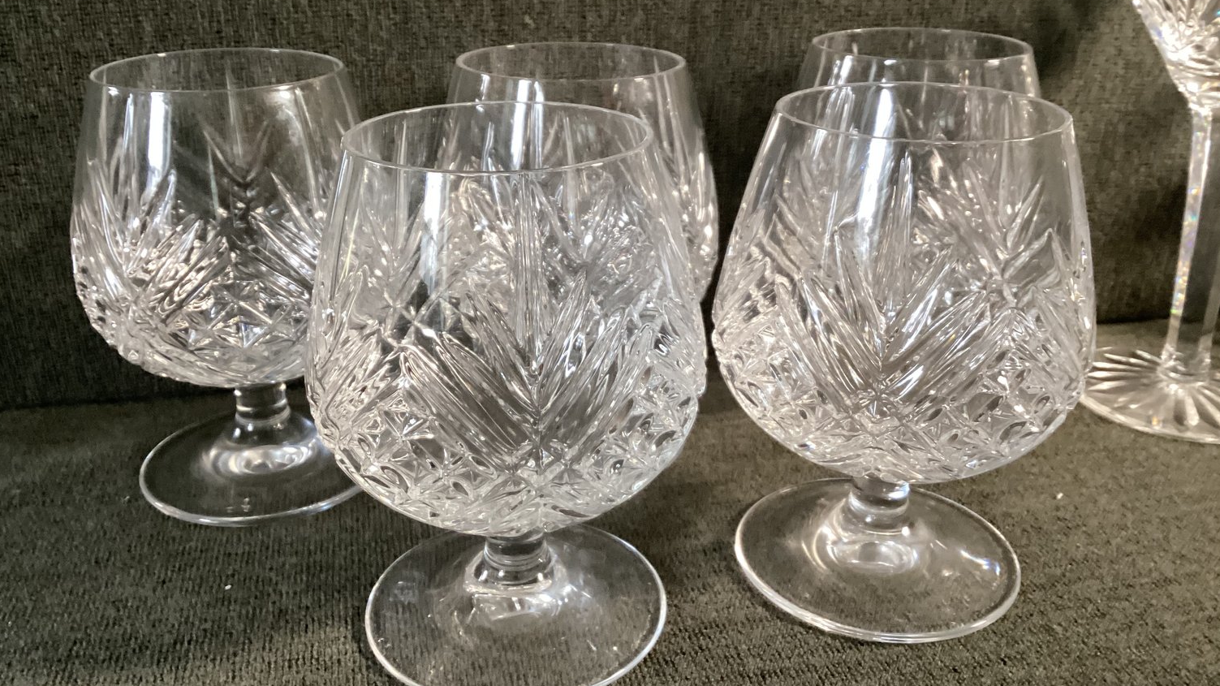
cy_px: 293
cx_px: 611
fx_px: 1100
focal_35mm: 34
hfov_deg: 58.0
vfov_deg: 34.6
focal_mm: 3.3
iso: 250
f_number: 2.4
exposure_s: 1/50
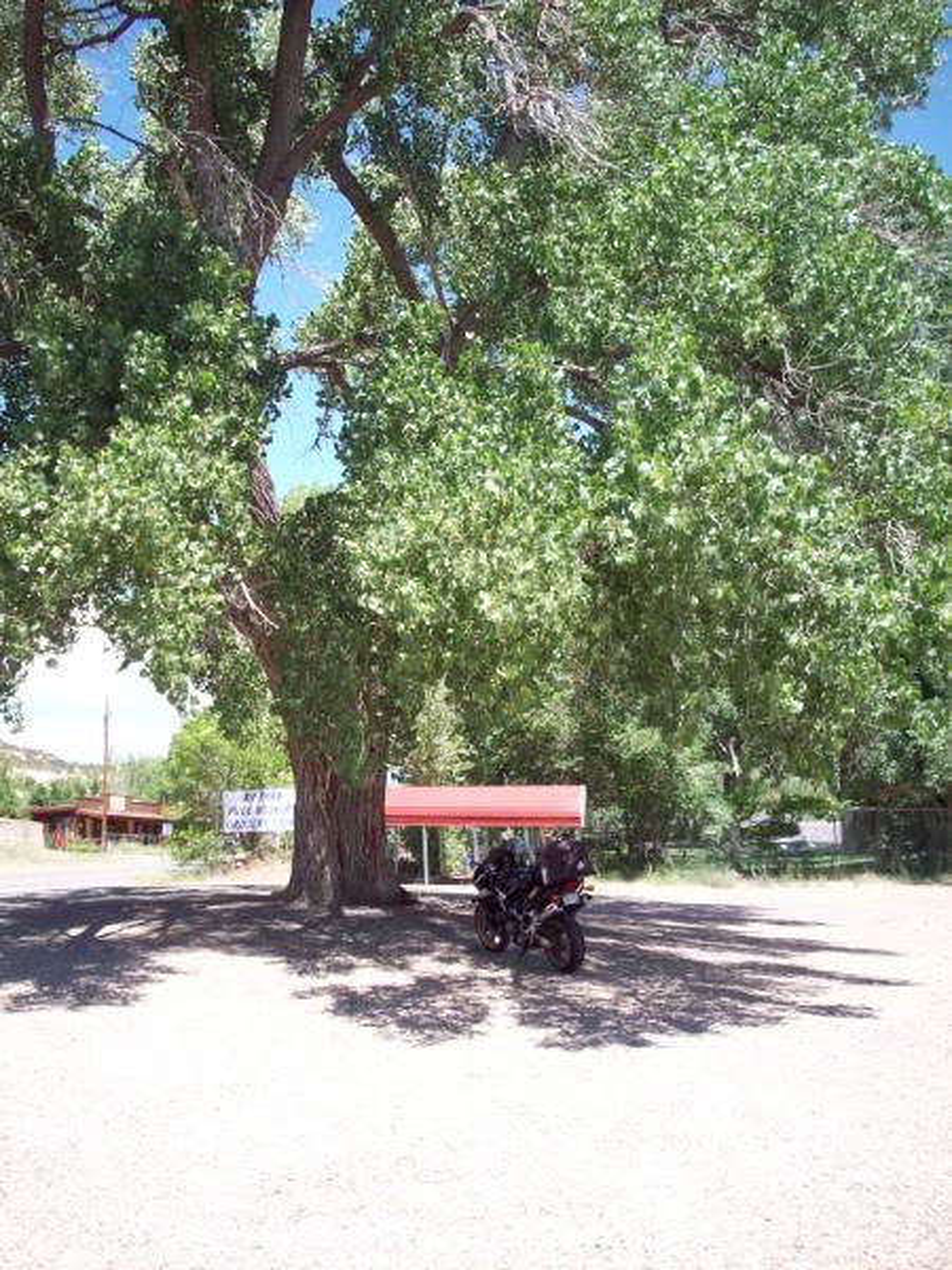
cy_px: 635
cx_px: 476
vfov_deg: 50.1
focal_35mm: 37
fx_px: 1357
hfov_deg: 38.7
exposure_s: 1/476
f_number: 2.8
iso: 80
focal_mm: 6.2
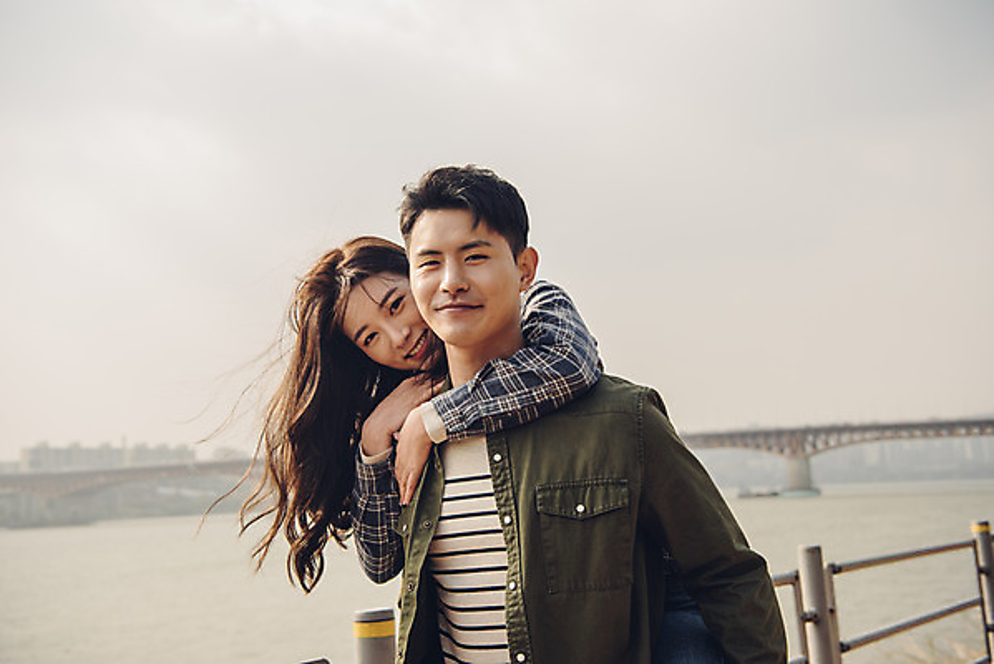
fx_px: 1215
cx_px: 497
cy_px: 332
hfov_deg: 44.5
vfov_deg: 30.5
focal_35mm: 44
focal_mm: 44
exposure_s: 1/800
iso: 250
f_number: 5
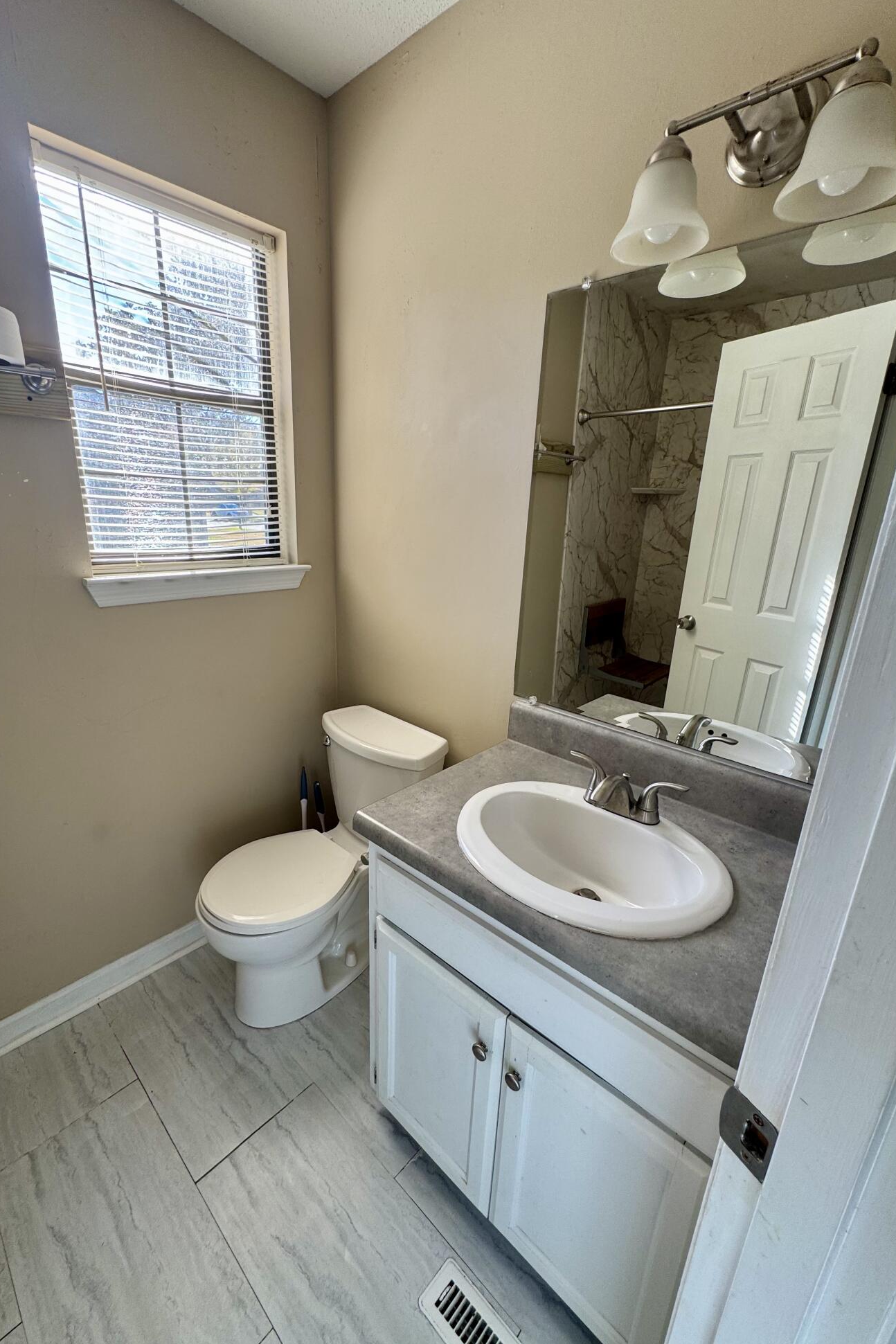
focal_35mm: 15
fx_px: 560
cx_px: 413
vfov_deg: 100.4
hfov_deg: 77.2
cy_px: 676
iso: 64
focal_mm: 2.22
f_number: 2.2
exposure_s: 1/99
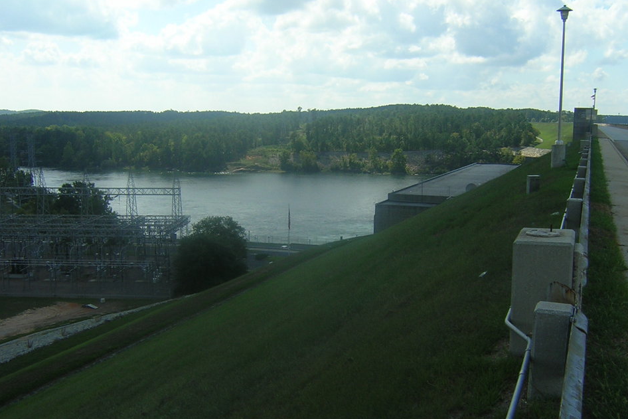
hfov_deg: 50.7
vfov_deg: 35.0
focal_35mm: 38
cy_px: 229
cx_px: 315
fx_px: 663
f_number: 5.2
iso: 100
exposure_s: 1/332
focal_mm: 4.7
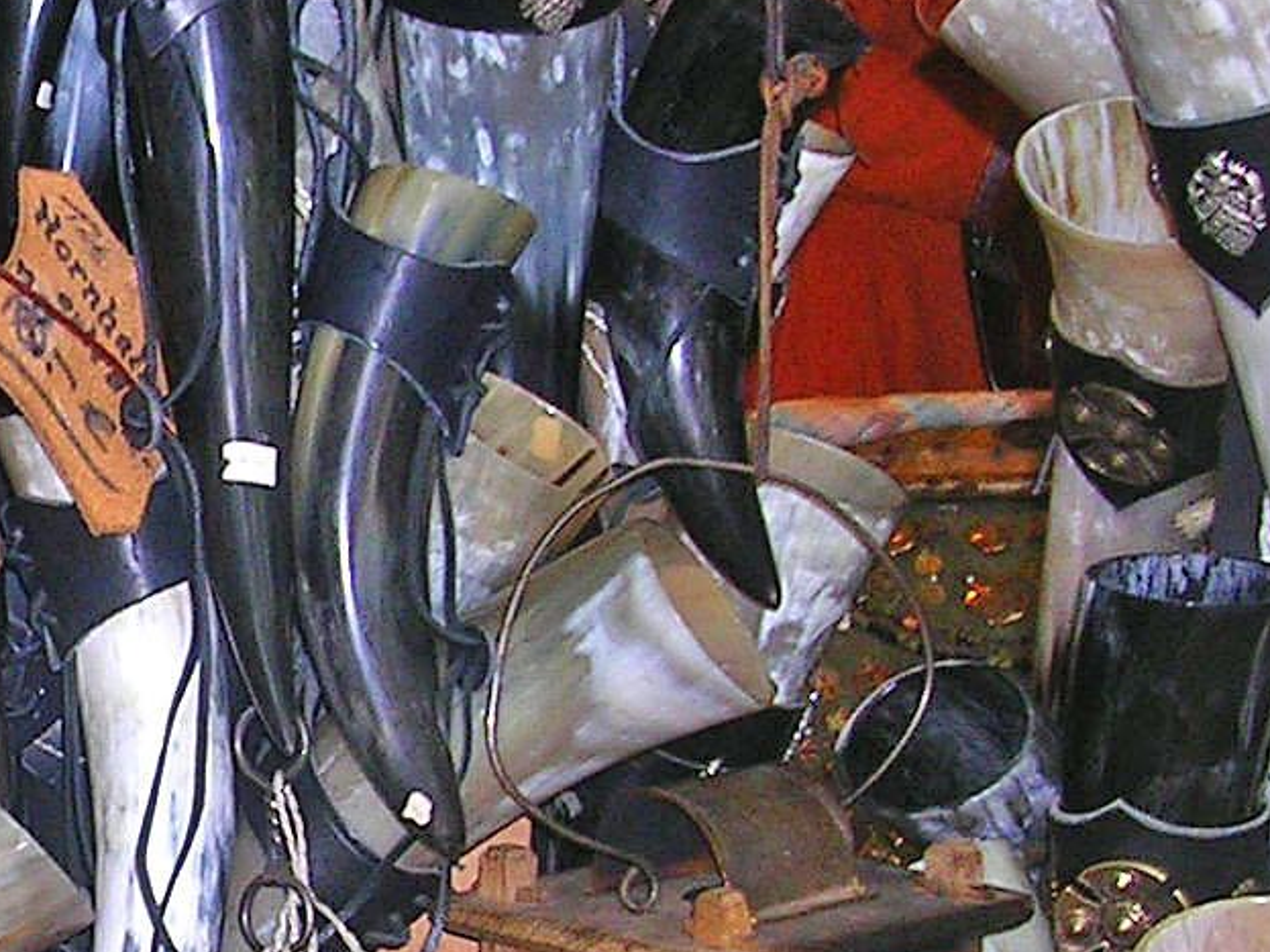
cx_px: -90
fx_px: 4585
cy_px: 675
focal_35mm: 125
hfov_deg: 15.4
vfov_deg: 11.8
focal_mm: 5.8
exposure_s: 1/60.1
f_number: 2.8
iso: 50
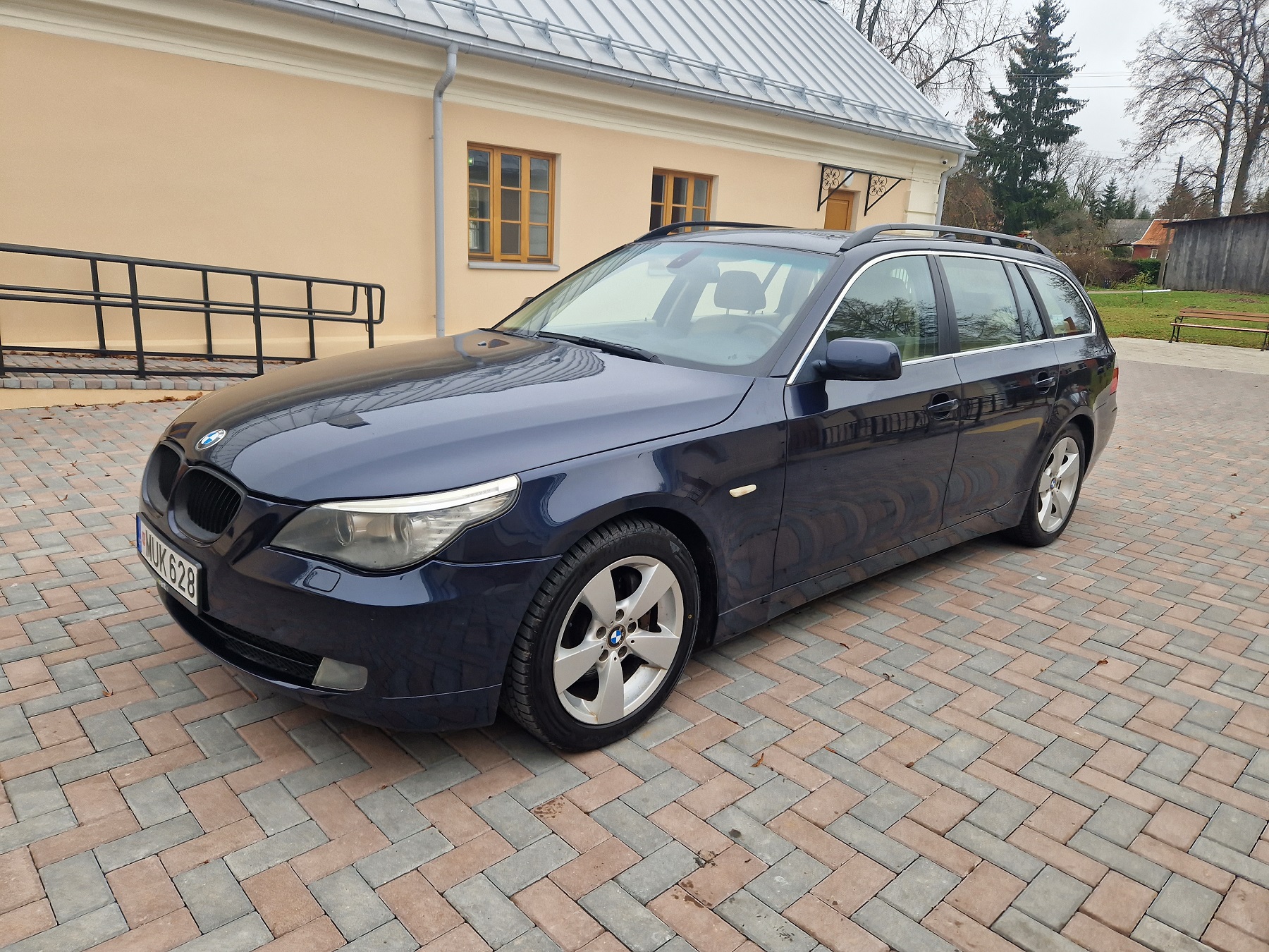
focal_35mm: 23
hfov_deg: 73.9
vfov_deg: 58.9
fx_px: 843
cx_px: 634
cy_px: 476
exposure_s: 1/180
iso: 50
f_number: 1.8
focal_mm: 5.4
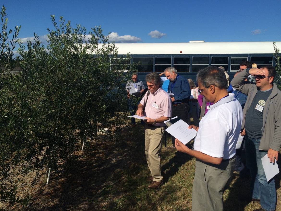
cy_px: 106
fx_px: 235
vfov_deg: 48.2
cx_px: 140
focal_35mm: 29
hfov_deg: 61.6
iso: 32
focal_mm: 4.15
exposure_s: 1/3731
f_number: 2.2
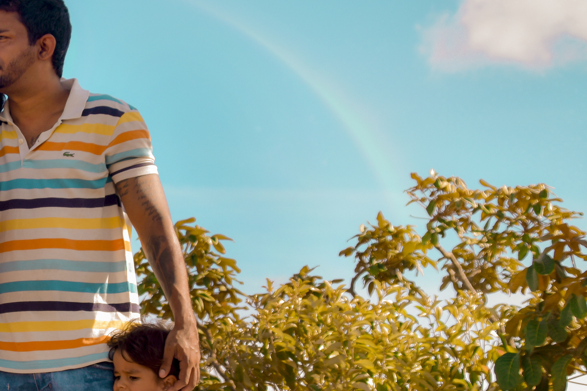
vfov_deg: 8.5
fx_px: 2642
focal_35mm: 162
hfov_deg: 12.6
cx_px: 27
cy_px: 328
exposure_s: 1/400
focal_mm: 52
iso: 100
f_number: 6.3
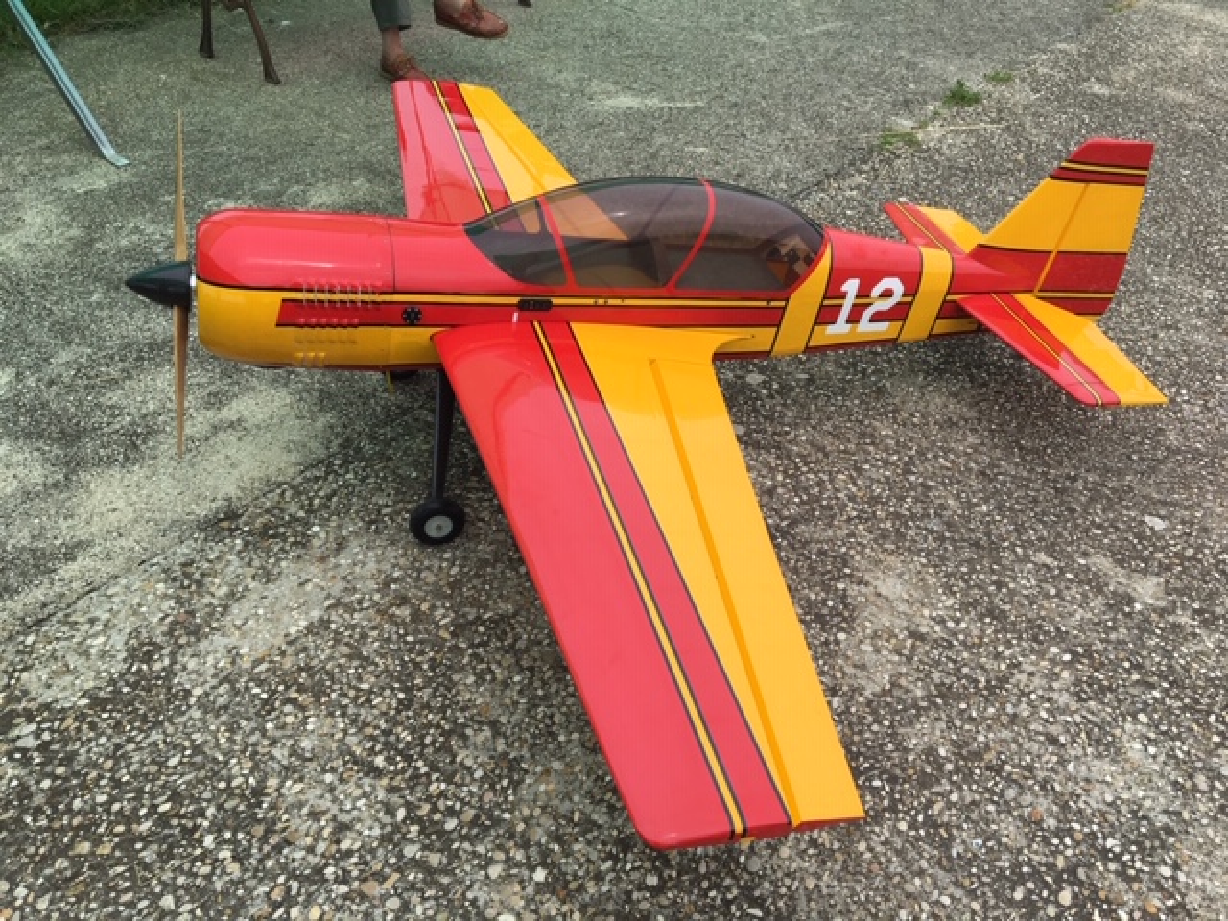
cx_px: 614
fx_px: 1029
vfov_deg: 48.2
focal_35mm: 29
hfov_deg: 61.7
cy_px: 460
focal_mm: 4.15
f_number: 2.2
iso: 25
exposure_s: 1/999
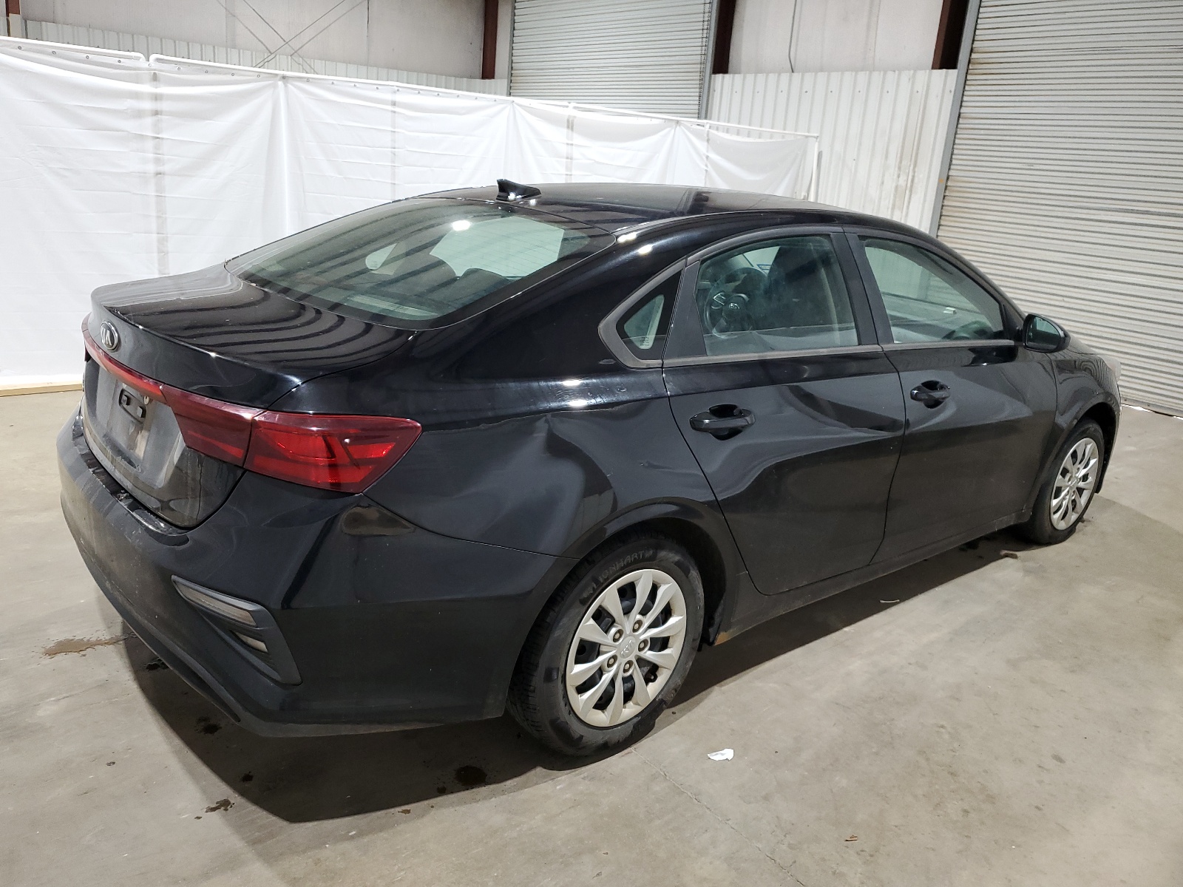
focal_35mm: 26
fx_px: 889
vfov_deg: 53.1
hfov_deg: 67.3
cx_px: 592
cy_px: 444
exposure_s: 1/60.2
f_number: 1.5
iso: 98
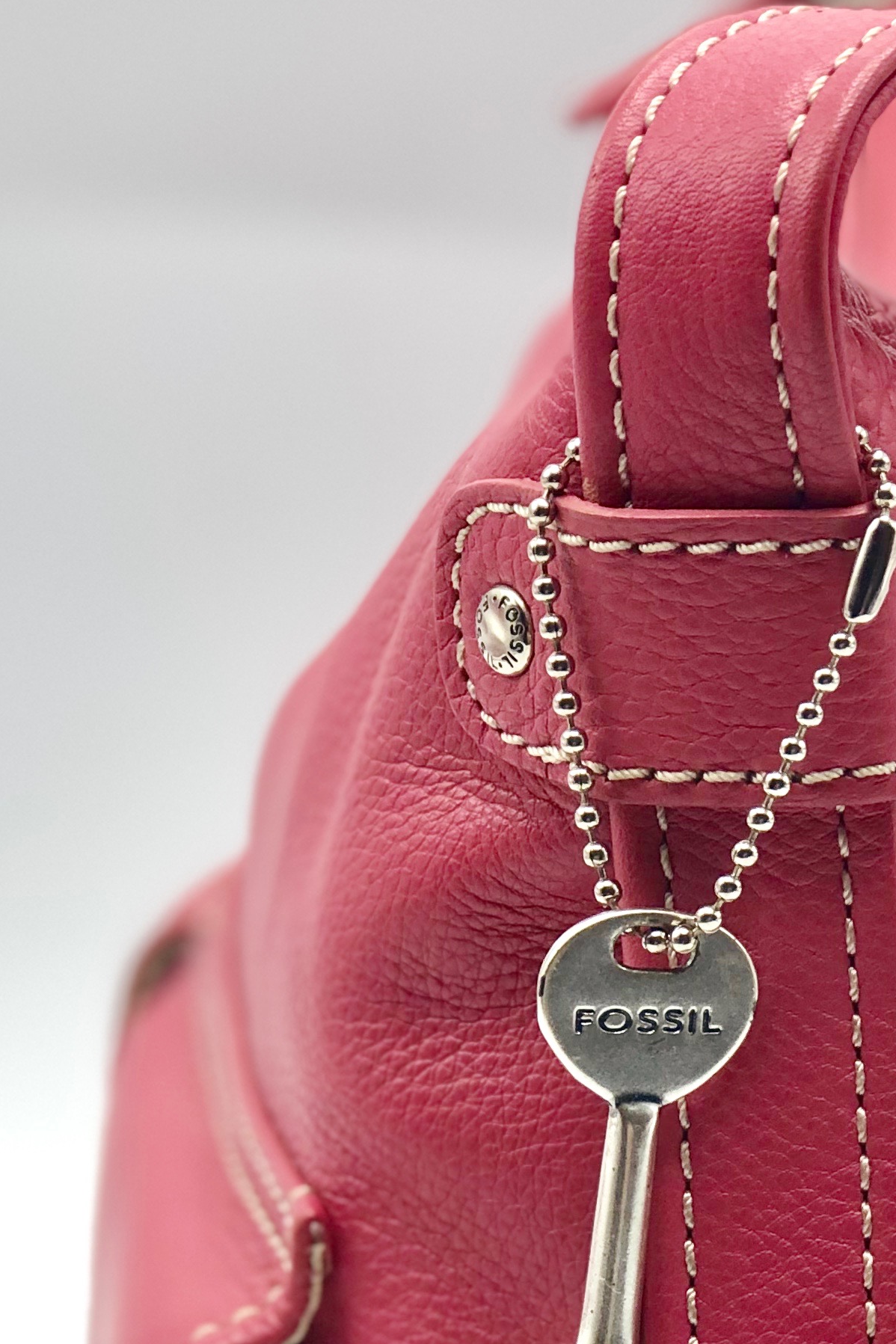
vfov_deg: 15.2
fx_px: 4965
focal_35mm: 133
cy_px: 1261
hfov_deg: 10.3
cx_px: 806
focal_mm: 6.6
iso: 25
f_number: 2.8
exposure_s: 1/60
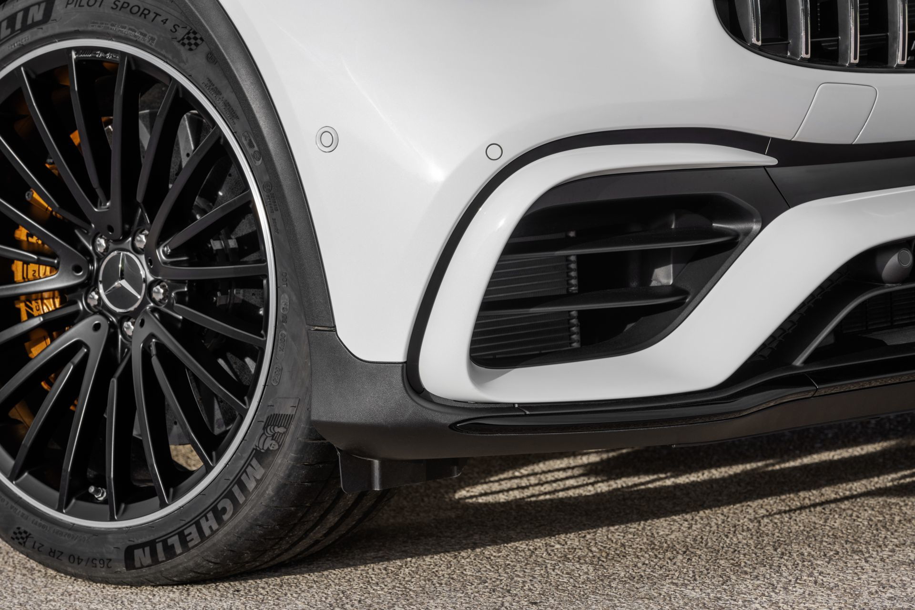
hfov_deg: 12.1
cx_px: 458
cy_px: 305
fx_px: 4320
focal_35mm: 170
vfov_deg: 8.1
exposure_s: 1/125
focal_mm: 170
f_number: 11
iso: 100
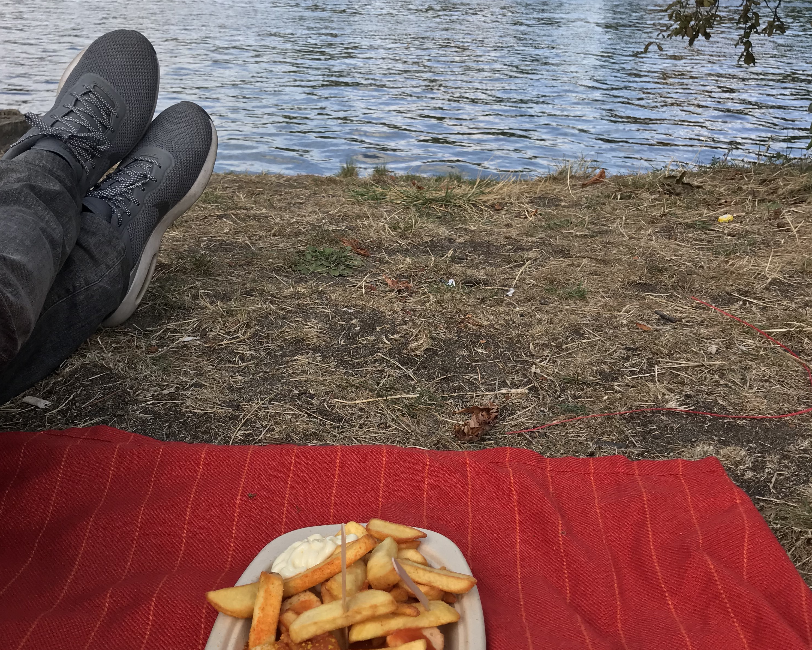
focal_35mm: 37
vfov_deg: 40.1
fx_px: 889
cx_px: 402
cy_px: 348
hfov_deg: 49.1
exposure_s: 1/651
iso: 20
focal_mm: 3.99
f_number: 1.8
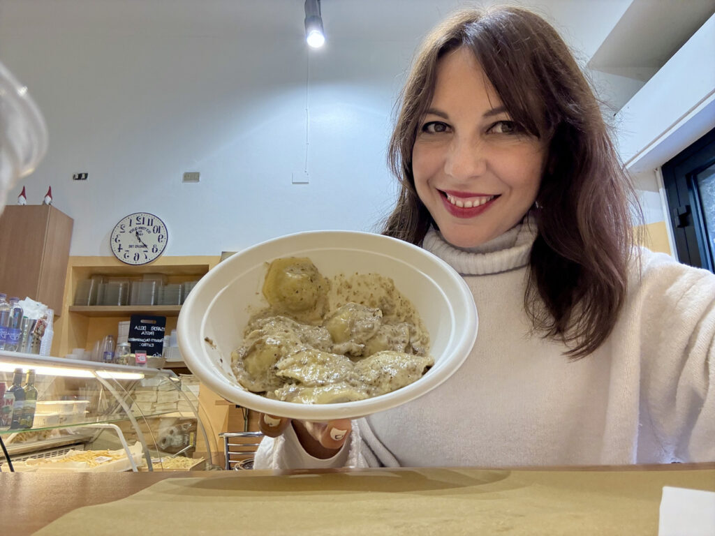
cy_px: 268
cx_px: 358
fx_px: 475
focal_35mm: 23
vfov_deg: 58.9
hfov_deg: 73.9
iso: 200
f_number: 1.9
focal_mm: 2.69
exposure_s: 1/50
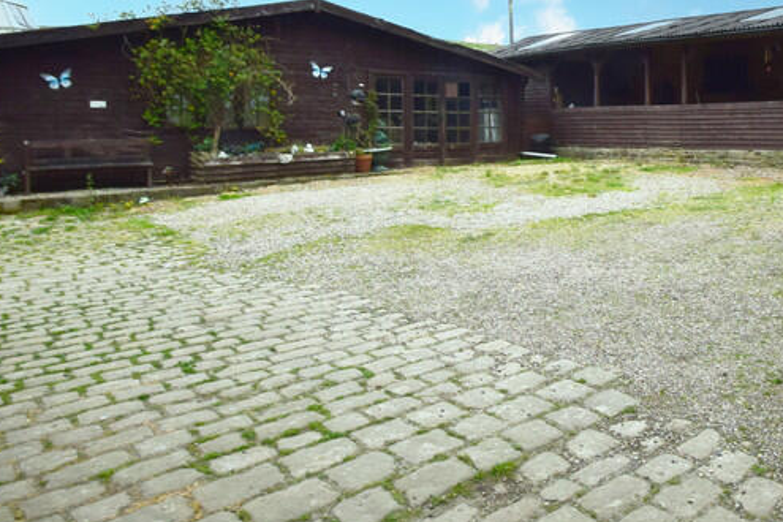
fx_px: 674
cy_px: 97
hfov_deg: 55.2
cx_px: 647
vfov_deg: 40.4
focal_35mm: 31
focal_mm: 10
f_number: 11
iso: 360
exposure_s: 1/500
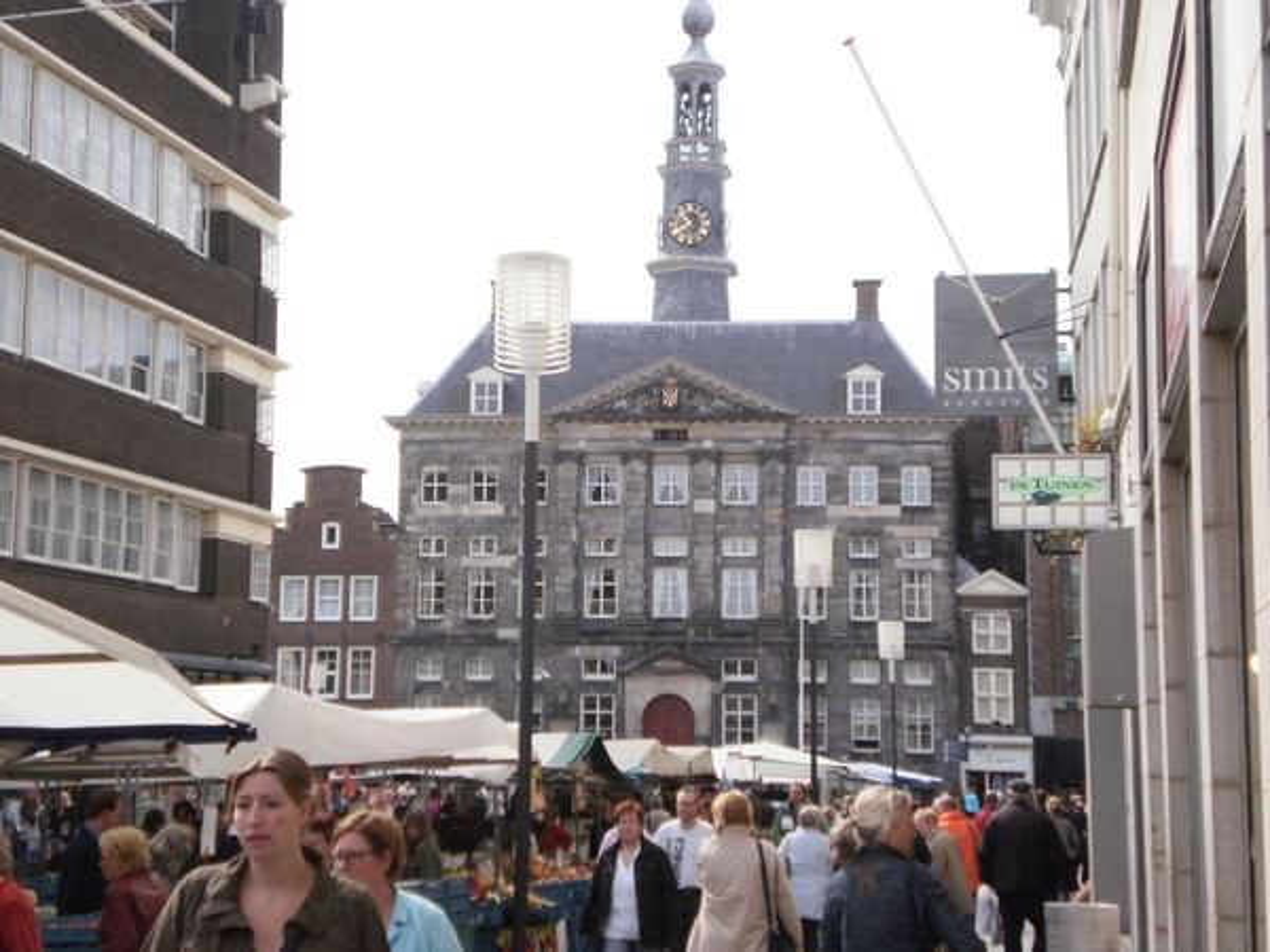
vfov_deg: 24.8
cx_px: 635
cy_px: 476
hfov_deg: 32.7
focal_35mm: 59
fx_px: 2165
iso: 100
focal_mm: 10.3
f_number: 4.2
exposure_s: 1/320
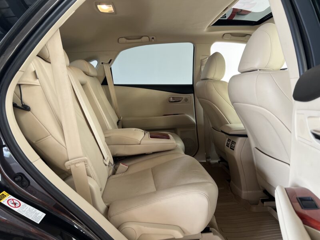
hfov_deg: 67.3
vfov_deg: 53.1
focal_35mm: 26
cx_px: 160
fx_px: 240
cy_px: 120
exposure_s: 1/88
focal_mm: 5.7
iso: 125
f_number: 1.5
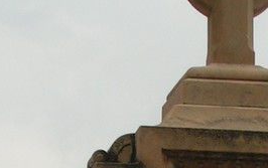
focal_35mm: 208
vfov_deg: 6.2
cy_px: 310
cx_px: 236
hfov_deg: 10.0
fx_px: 1521
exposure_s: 1/250
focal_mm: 7.6
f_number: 5.6
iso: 50
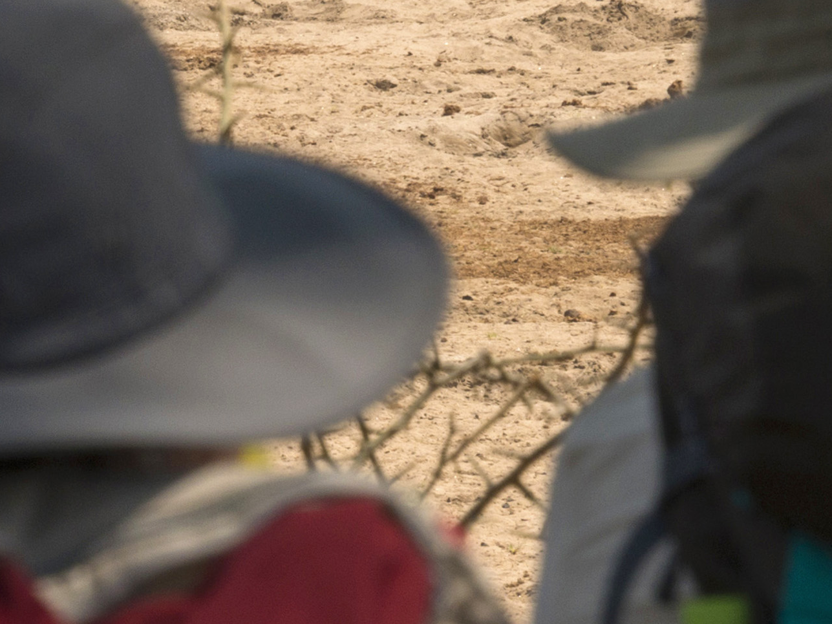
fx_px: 16222
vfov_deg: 2.2
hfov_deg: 2.9
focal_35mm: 675
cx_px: -374
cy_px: 140
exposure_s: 1/320
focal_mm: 150
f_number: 11
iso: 400
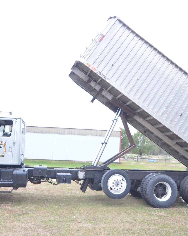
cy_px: 122
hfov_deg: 41.1
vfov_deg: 50.3
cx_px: 83
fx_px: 250
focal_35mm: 36
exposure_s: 1/125
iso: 1250
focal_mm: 16
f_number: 4
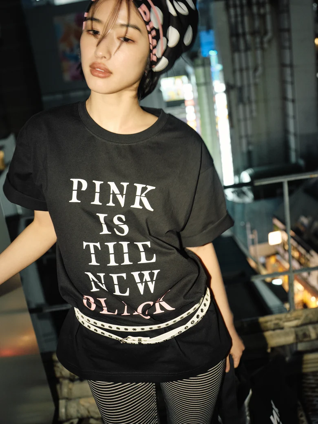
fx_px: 514
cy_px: 212
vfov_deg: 44.8
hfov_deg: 34.3
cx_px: 159
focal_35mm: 42
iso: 4000
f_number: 5.6
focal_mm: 52.9
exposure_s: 1/30
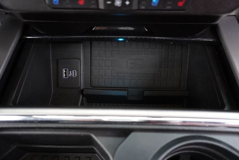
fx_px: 159
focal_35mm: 24
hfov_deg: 73.7
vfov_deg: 53.2
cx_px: 120
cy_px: 80
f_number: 3.5
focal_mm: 16
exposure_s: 1/60
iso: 2500
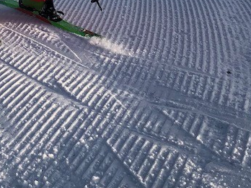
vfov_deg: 13.6
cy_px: -90
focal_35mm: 103
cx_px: 25
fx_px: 747
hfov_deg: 18.8
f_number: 1.8
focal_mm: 4
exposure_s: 1/1473
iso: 20
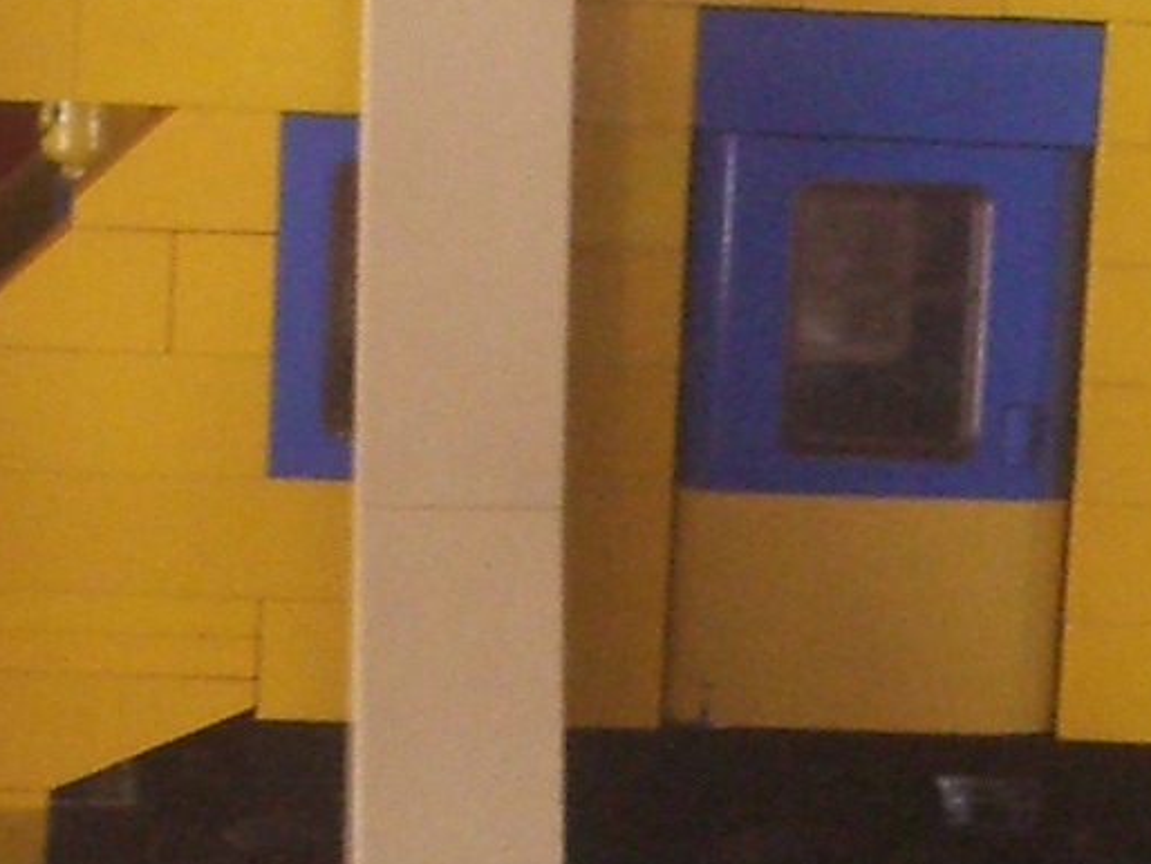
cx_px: 817
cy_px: 1345
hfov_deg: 8.1
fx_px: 8117
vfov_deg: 6.0
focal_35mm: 244
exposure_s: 1/30
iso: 200
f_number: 3.1
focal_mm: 8.2
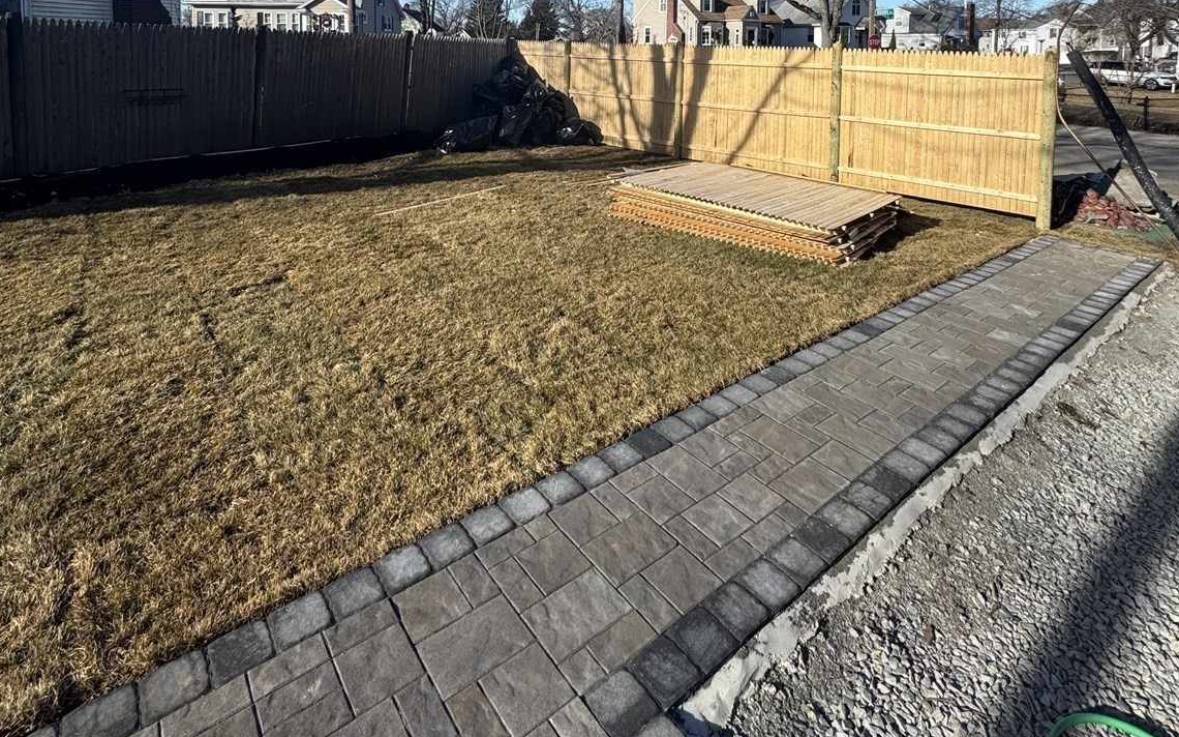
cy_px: 77
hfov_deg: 85.1
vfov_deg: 52.6
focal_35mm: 20
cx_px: 588
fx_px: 643
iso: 40
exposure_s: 1/1536
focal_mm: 2.22
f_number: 2.2
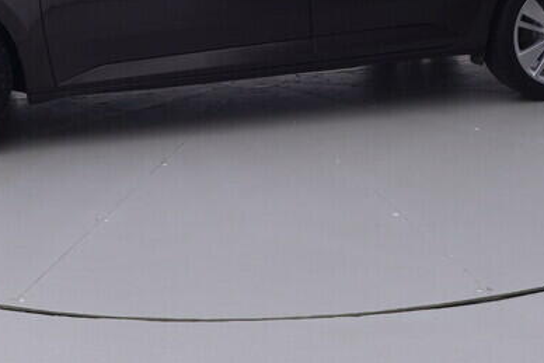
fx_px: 897
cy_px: -39
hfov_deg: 33.7
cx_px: 251
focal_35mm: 59
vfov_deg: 21.7
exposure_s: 1/80
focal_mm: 15
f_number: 5
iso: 200
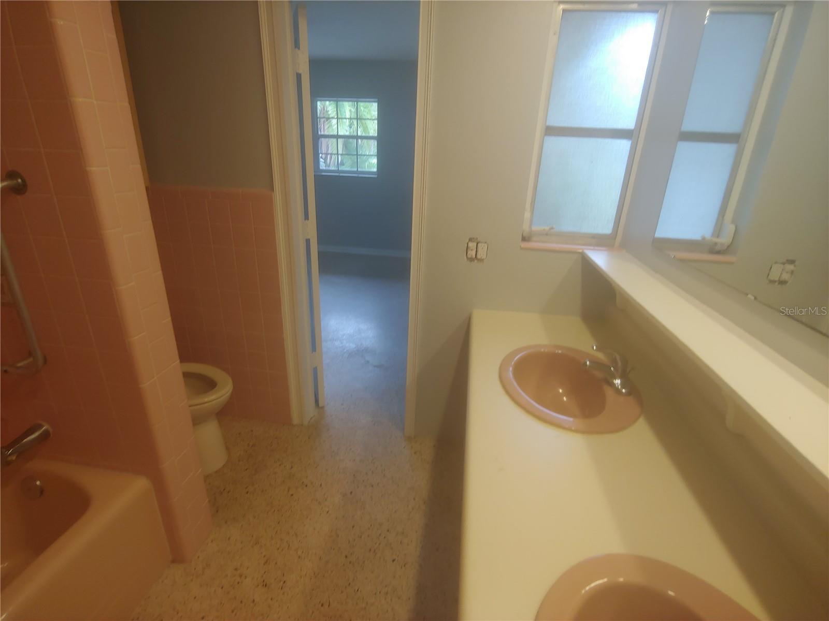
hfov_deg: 94.5
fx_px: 383
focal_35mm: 16
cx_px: 414
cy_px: 310
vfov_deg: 78.1
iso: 50
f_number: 1.9
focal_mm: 2.18
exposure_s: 1/40
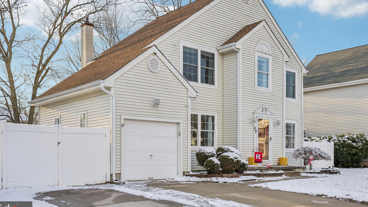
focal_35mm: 38
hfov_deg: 52.7
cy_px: 73
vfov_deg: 31.0
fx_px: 371
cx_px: 201
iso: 100
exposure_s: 1/200
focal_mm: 31
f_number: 8
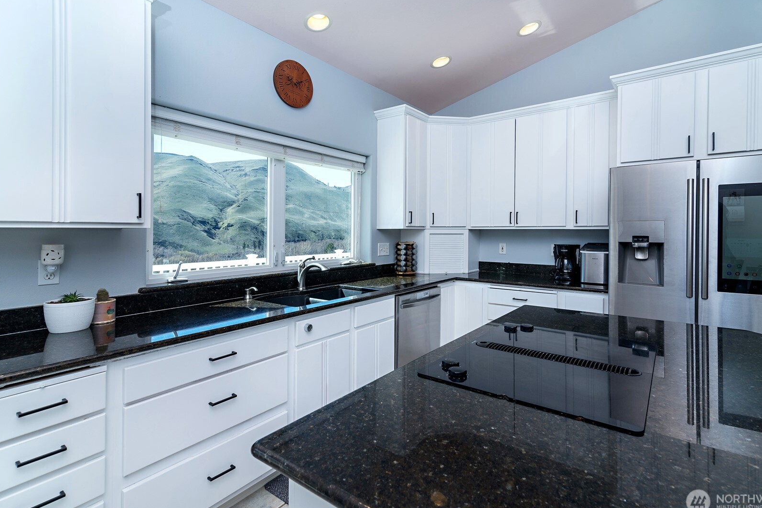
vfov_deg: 70.5
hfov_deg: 93.2
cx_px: 398
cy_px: 250
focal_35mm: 17
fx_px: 360
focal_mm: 16
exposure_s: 1/125
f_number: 9
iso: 200
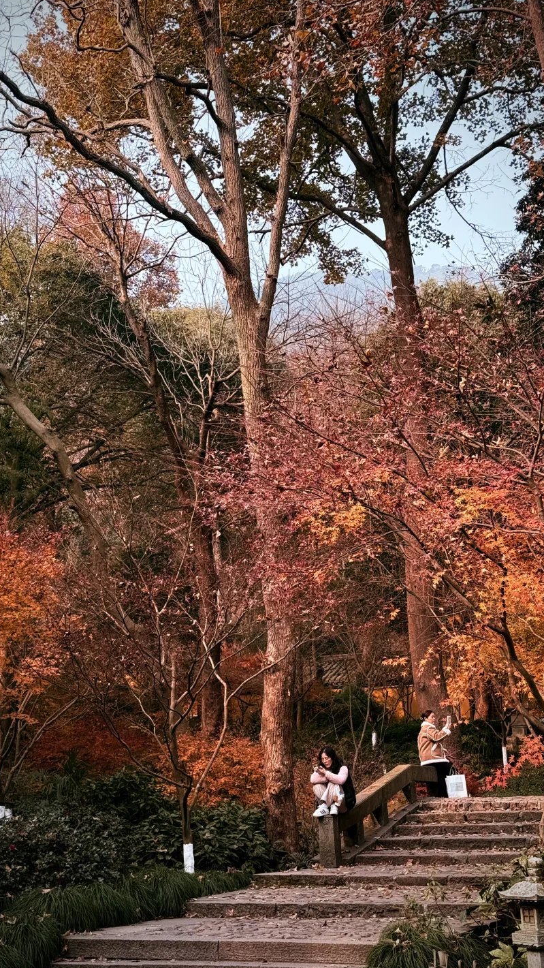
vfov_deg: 39.2
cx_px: 242
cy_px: 481
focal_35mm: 53
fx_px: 1360
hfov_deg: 22.6
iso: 100
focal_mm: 6.76
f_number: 1.78
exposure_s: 1/939
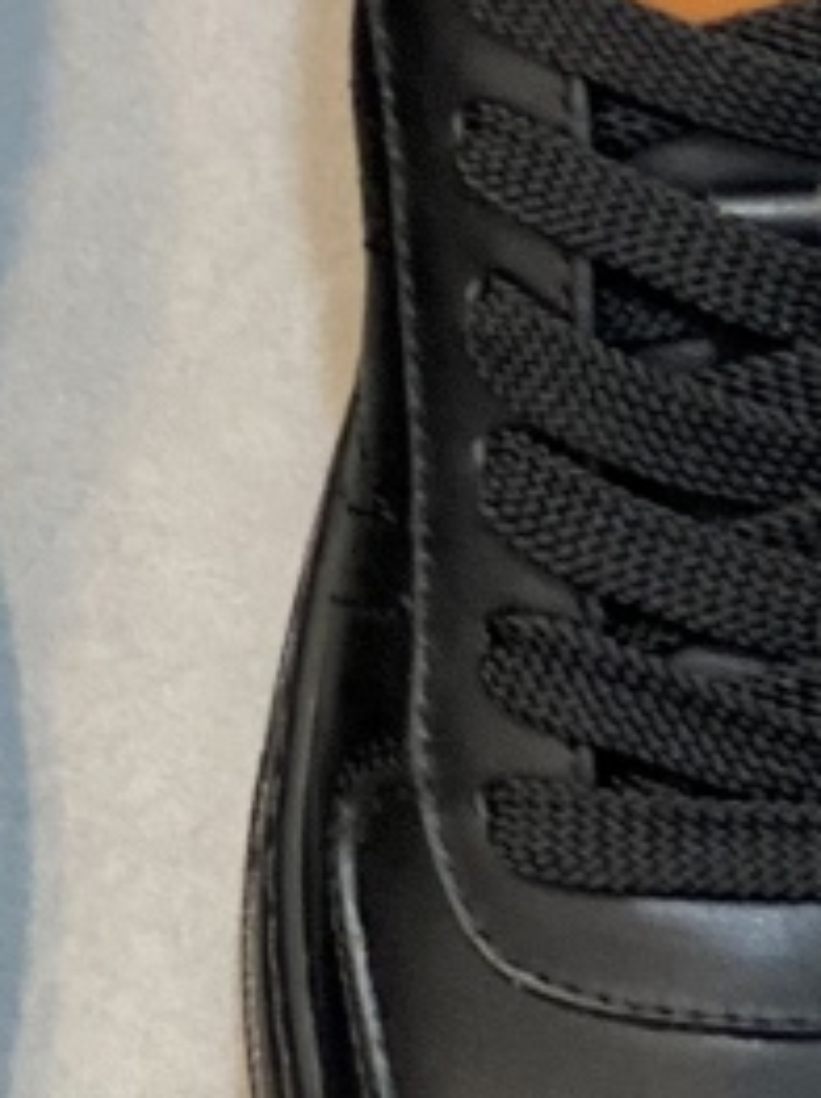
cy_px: 453
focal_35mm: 286
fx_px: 9059
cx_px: -38
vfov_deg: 6.9
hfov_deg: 5.2
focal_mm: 6
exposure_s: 1/100
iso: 200
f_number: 2
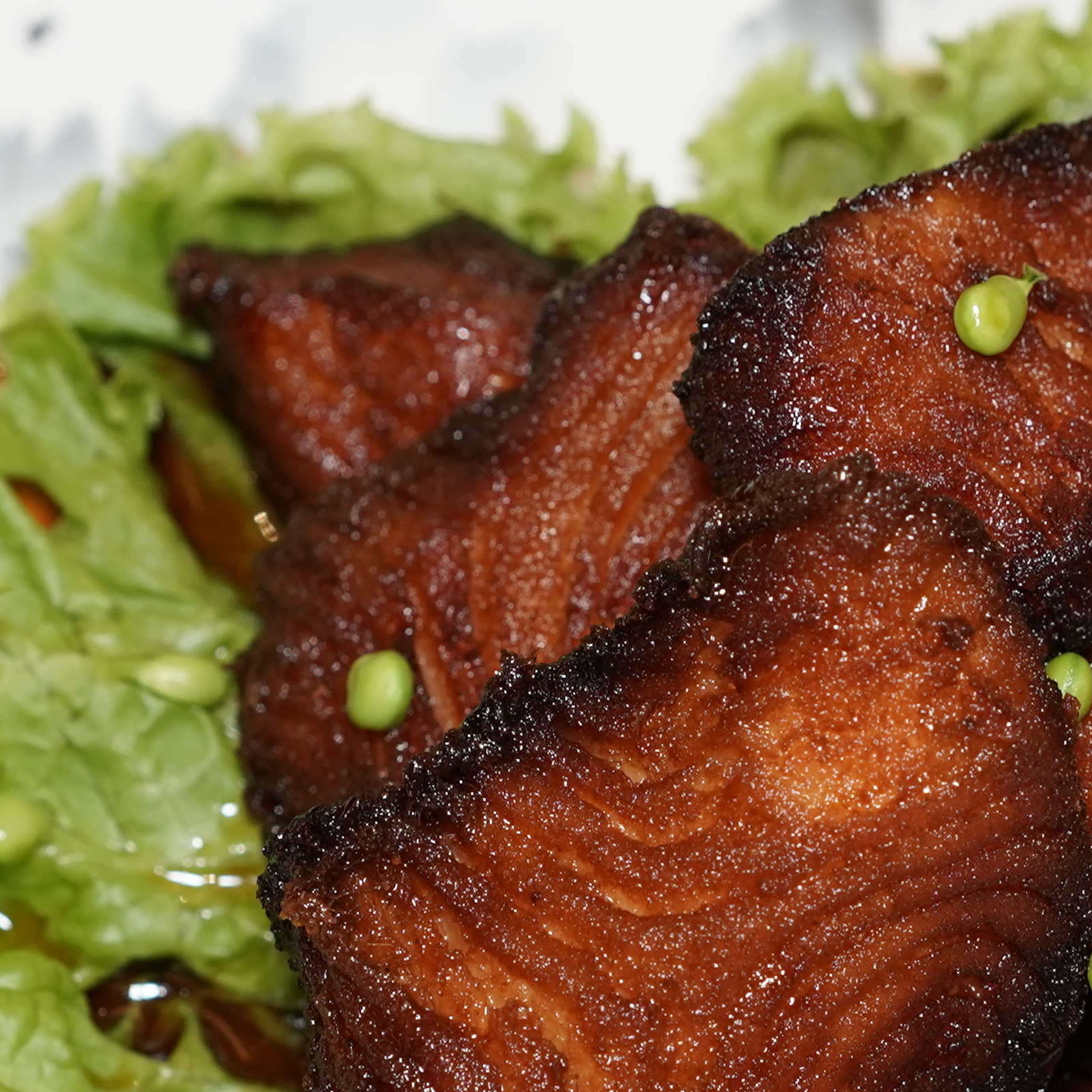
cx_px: 991
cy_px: 986
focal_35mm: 176
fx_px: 6282
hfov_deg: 9.9
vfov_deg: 9.9
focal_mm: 55
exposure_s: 1/60
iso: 640
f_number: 5.6
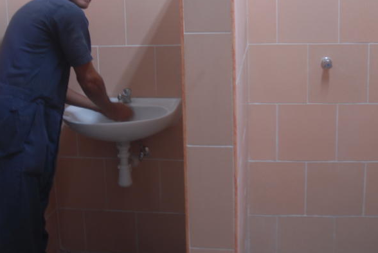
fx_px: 494
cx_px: 184
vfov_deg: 28.3
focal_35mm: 47
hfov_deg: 41.9
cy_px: 58
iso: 100
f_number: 3.5
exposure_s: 1/5
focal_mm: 18
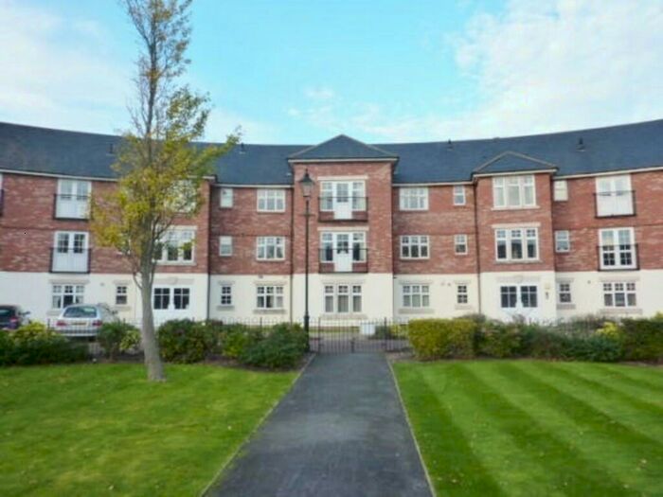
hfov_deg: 69.4
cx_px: 332
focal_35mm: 25
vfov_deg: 54.9
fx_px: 479
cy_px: 248
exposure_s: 1/125
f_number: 4
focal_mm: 4.1
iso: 125
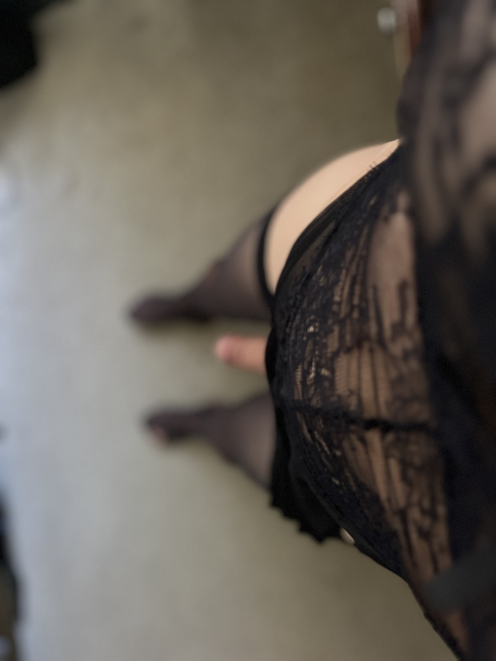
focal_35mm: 26
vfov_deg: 67.3
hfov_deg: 53.1
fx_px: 497
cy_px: 330
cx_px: 248
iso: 640
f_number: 1.5
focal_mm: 5.7
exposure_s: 1/30
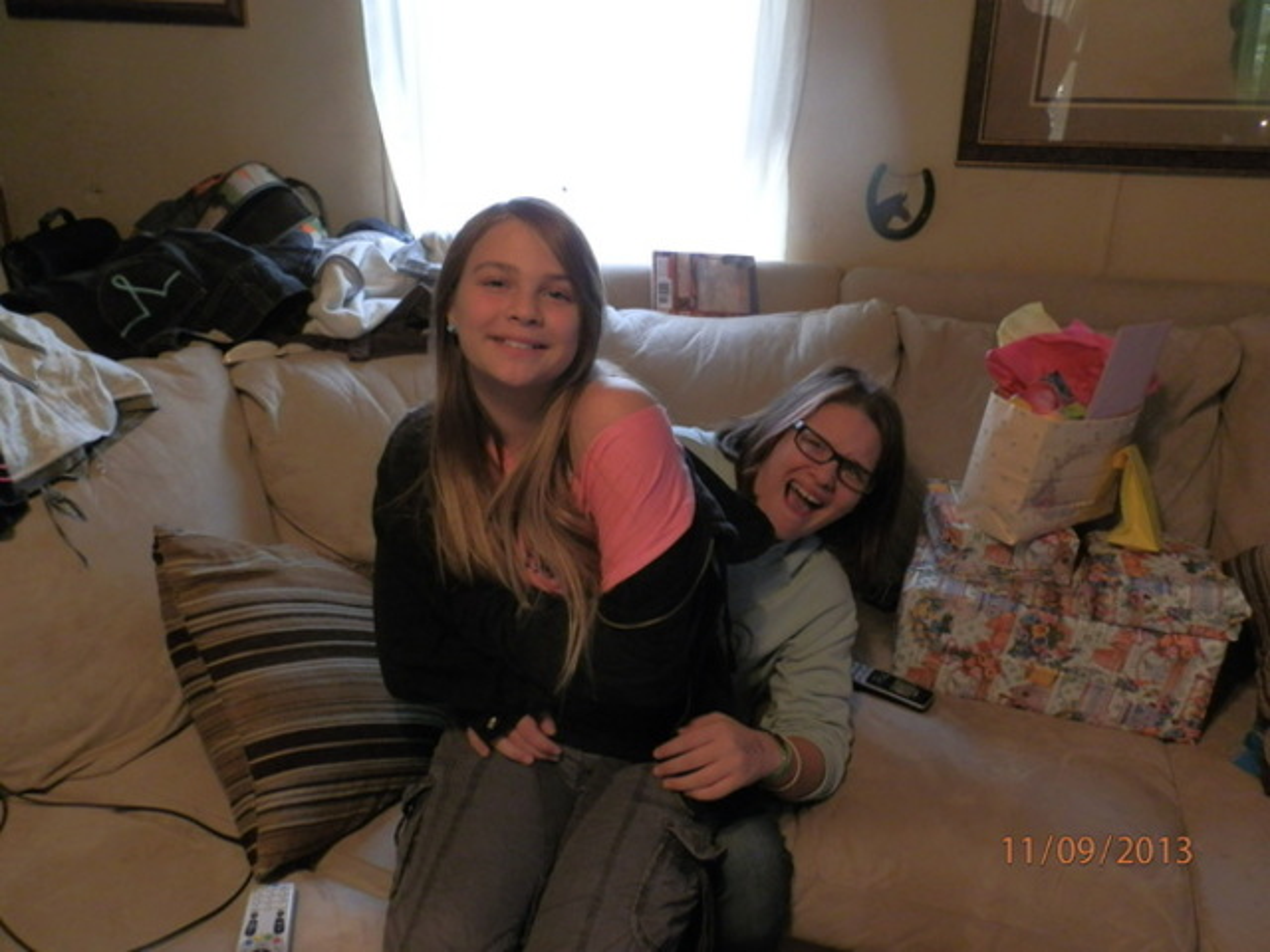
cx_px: 635
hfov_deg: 63.4
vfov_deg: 49.7
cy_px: 476
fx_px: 1027
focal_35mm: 28
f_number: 3.1
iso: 200
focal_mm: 5
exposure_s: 1/20
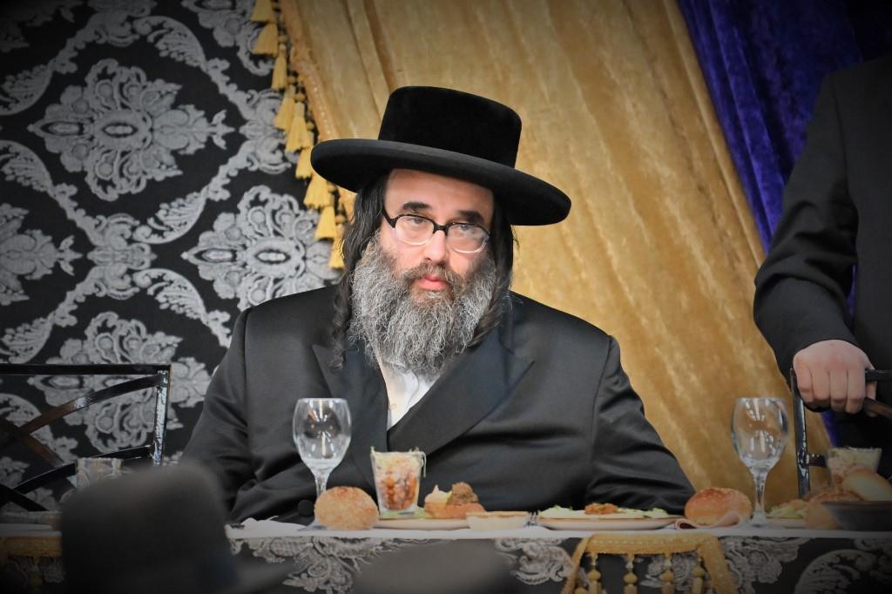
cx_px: 446
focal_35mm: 300
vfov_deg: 4.6
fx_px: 7431
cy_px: 297
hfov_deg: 6.9
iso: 1250
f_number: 2.8
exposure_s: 1/160
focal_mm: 200
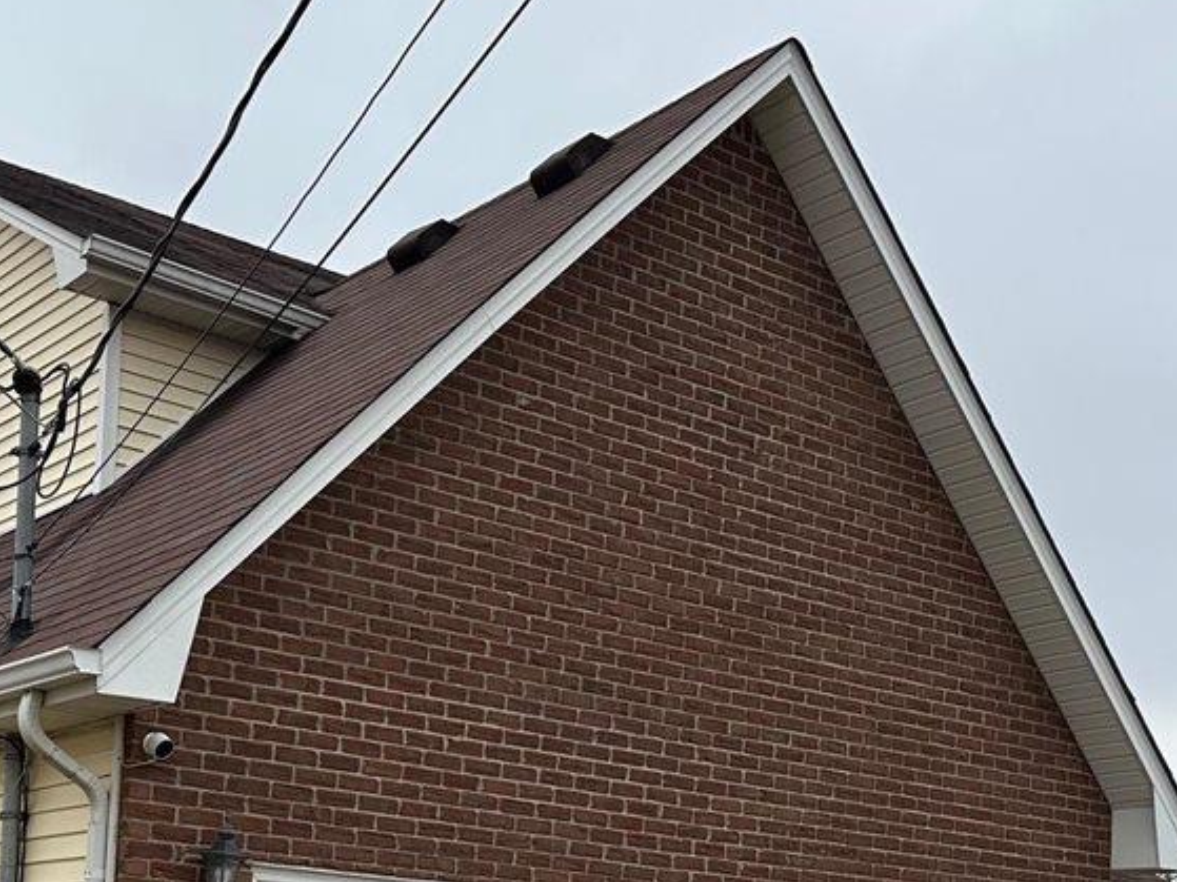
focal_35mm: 55
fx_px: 1870
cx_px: 381
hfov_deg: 34.6
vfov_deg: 25.2
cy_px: 884
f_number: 1.78
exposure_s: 1/3058
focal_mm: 6.86
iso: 80
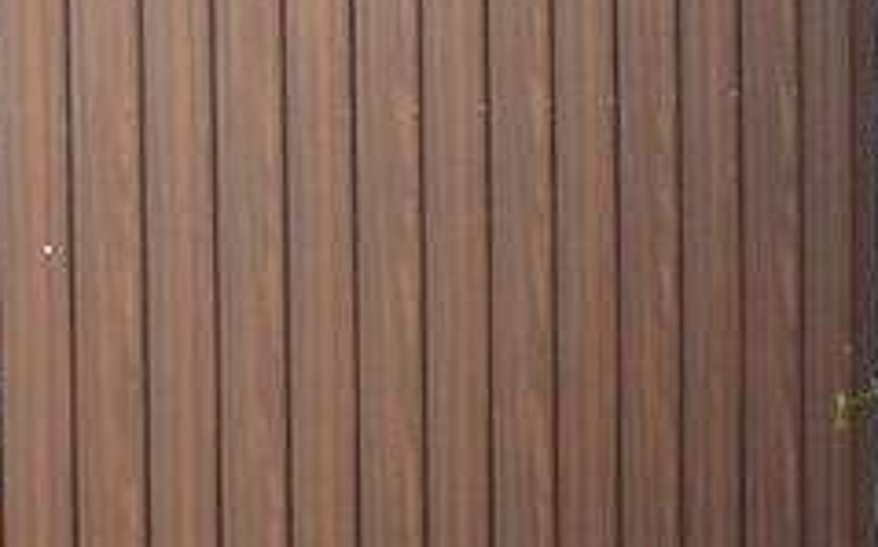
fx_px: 3802
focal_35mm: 159
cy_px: 95
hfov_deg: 13.0
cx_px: 7
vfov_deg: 8.2
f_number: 2.8
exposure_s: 1/125
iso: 100
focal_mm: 7.4
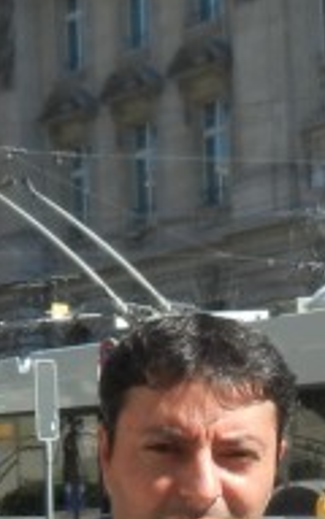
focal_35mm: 170
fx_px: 2409
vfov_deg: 12.3
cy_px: 295
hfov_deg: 7.7
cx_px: 70
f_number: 7
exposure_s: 1/244
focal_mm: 5.4
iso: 160
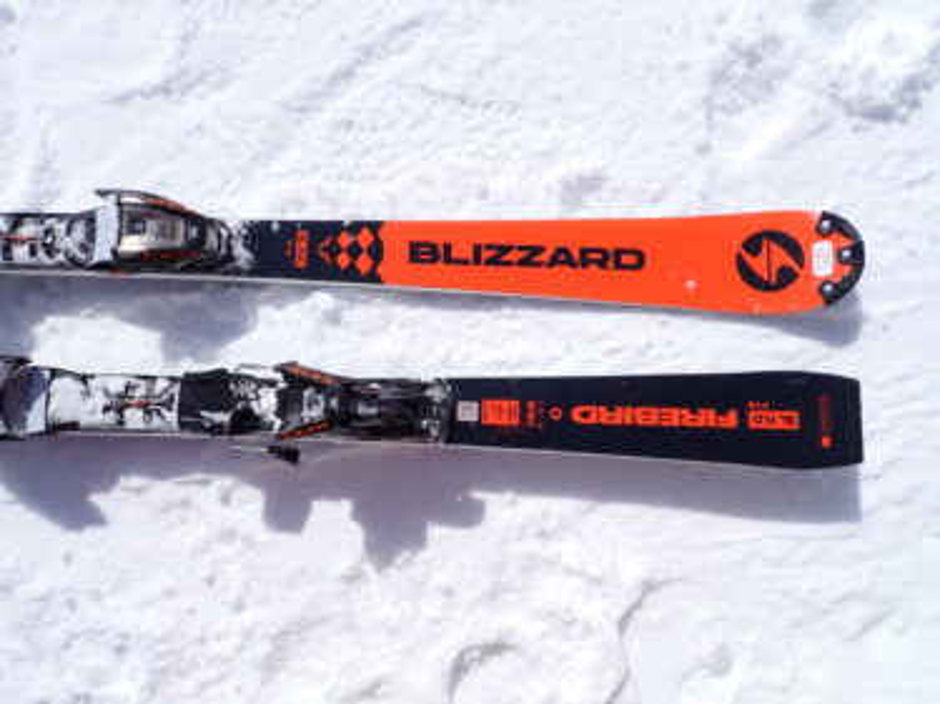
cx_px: 470
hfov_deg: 69.4
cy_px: 352
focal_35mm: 25
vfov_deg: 54.9
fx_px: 679
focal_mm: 4.5
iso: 100
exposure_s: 1/500
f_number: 8
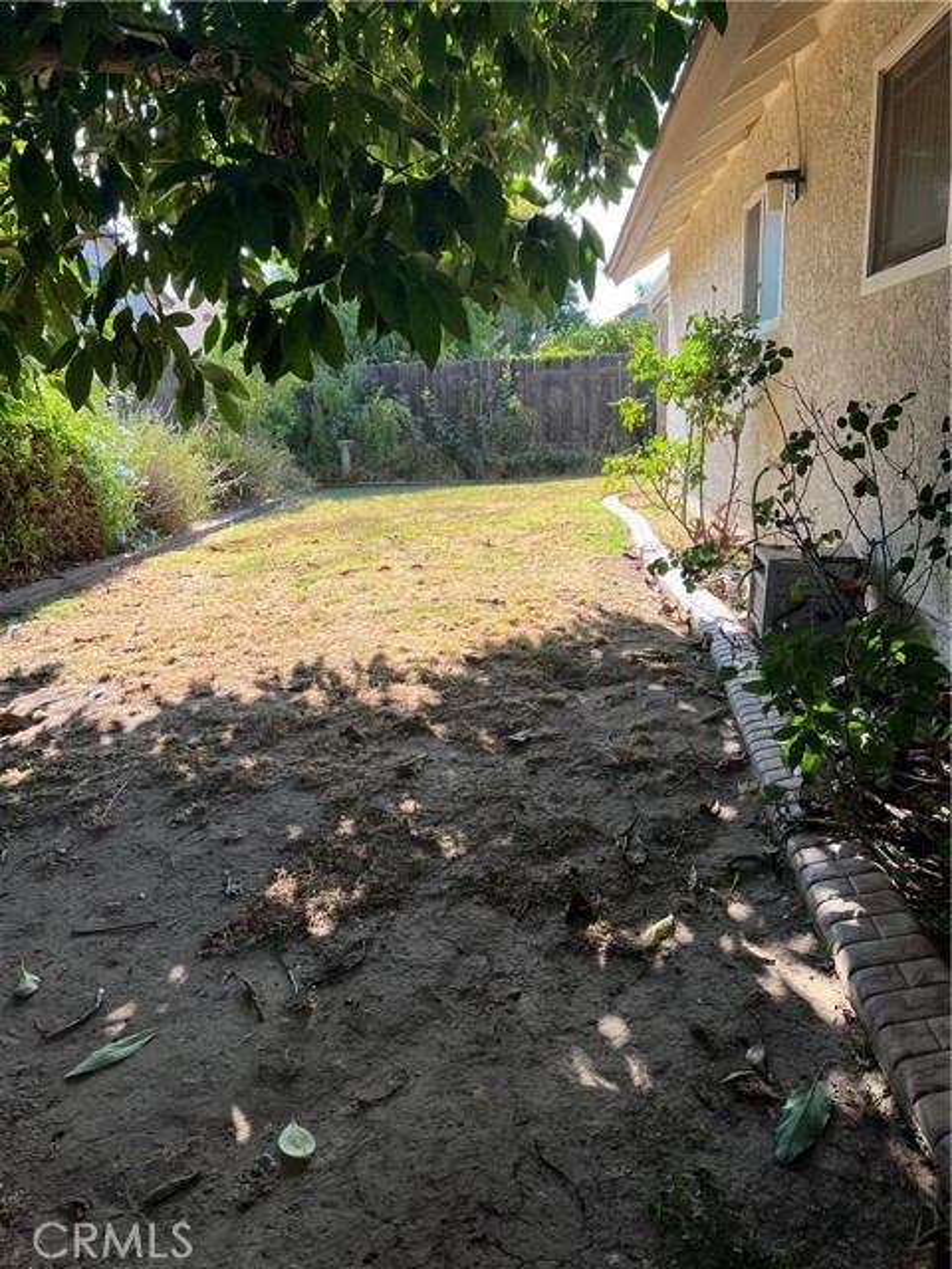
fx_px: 953
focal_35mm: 26
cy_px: 634
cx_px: 476
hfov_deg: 53.1
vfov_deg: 67.3
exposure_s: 1/758
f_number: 1.5
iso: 50
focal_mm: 5.7
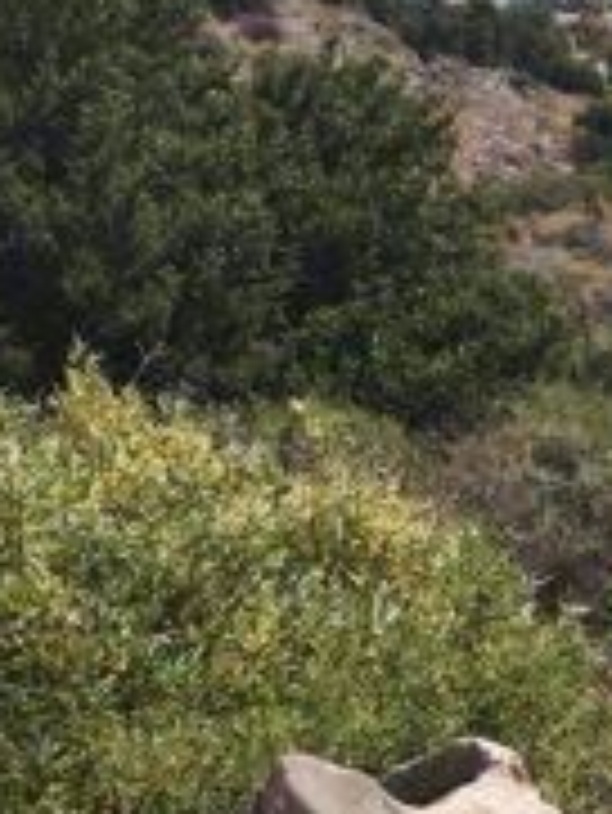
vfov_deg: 8.2
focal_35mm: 238
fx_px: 5604
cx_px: 349
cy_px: -261
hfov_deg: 6.3
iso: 50
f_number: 1.9
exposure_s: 1/718
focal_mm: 7.1
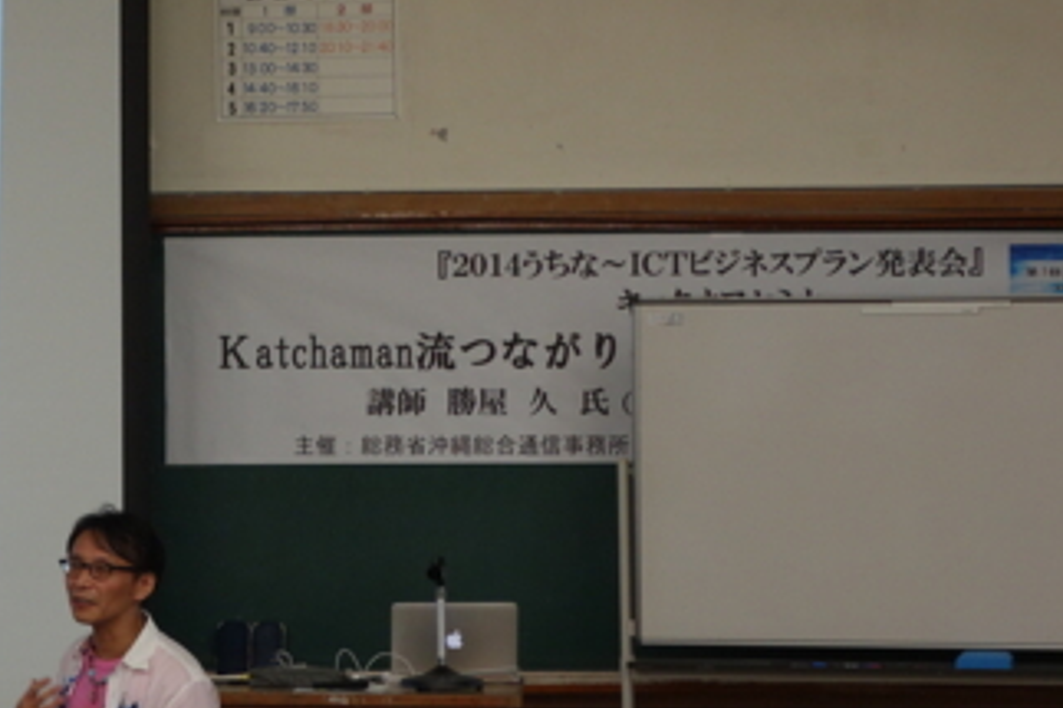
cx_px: 30
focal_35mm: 186
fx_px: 5489
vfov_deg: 7.4
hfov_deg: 11.0
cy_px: 364
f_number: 4
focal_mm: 27.86
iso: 400
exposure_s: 1/80
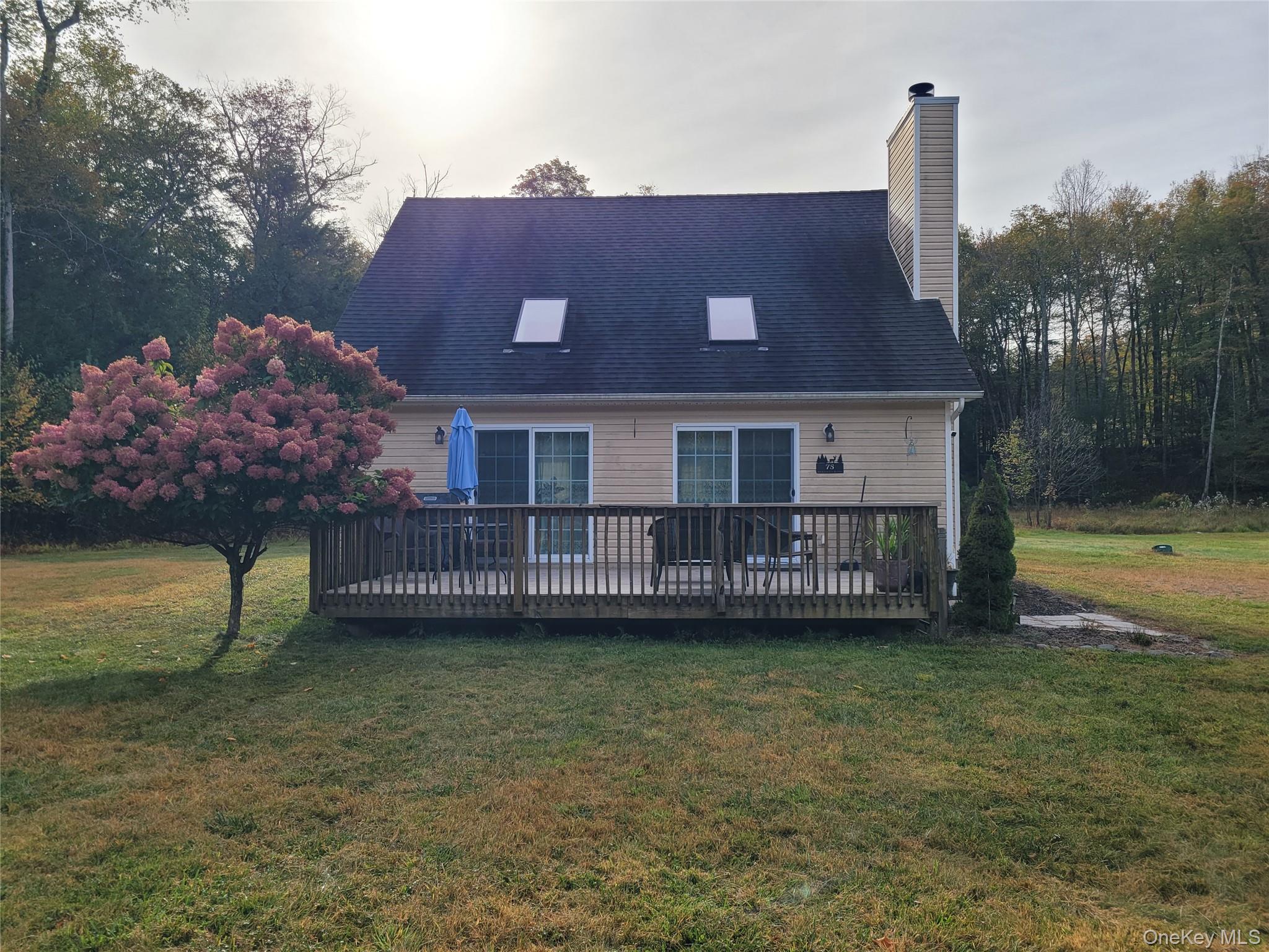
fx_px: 953
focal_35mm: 26
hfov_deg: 67.3
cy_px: 476
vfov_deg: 53.1
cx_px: 634
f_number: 1.8
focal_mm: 5.4
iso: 40
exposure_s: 1/1941
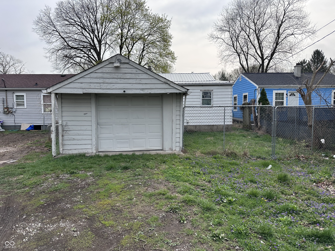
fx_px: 232
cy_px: 126
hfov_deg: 71.6
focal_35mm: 24
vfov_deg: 56.8
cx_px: 168
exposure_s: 1/3597
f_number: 1.78
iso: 80
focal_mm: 6.86
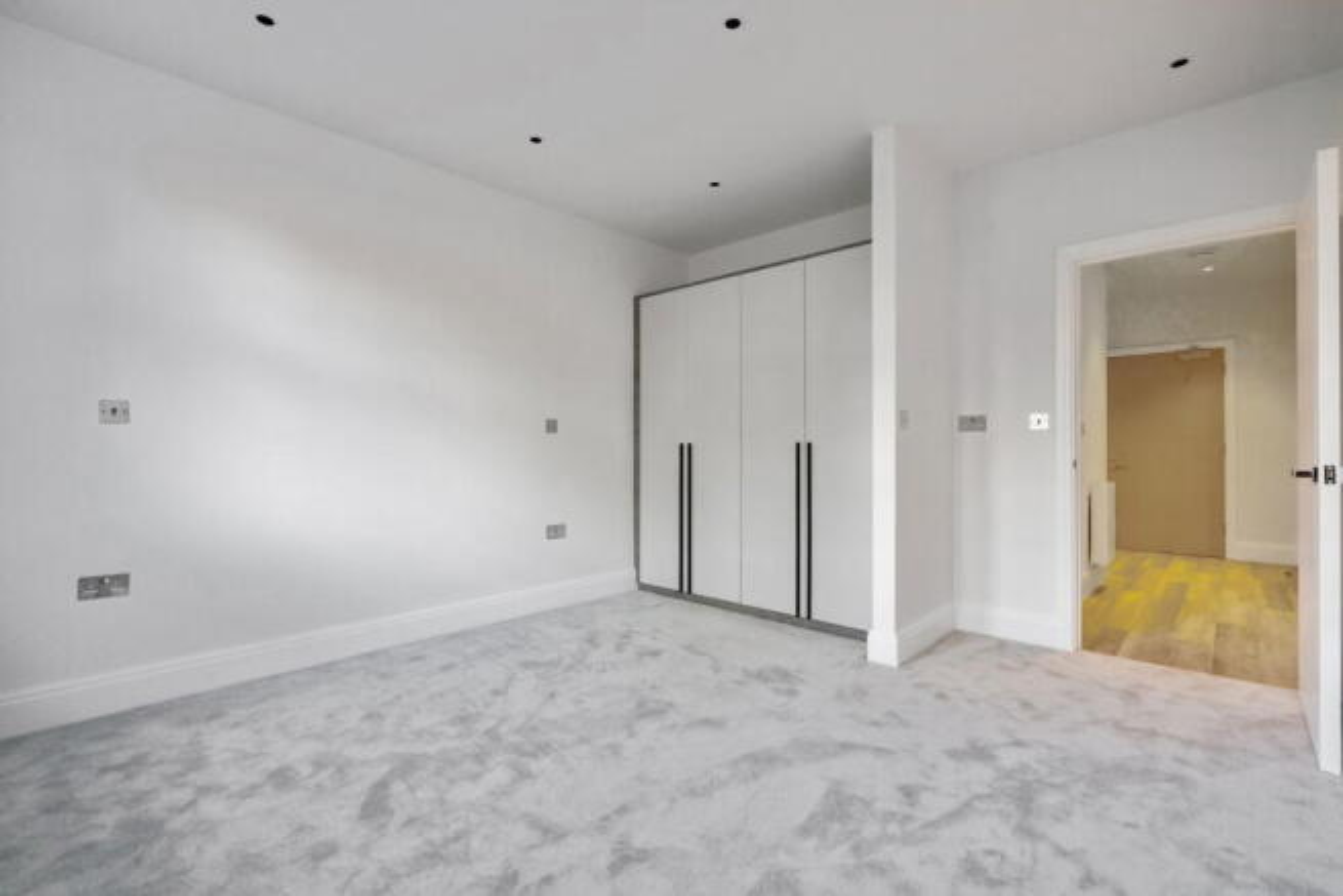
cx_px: 672
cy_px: 448
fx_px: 597
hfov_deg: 96.7
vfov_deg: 73.8
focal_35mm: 16
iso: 320
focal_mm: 16
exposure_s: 1/20
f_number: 9
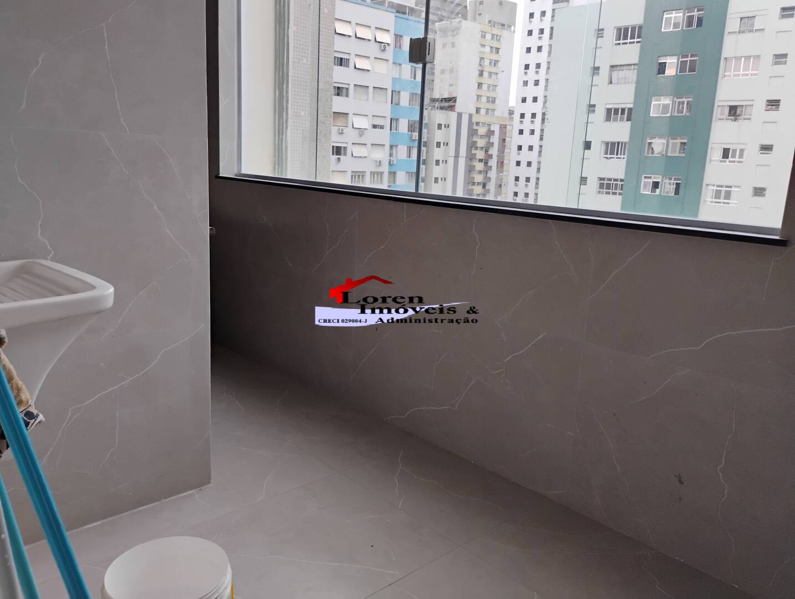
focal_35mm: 28
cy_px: 300
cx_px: 398
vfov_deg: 49.9
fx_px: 644
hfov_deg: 63.4
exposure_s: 1/60
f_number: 1.8
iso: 284
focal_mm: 4.26
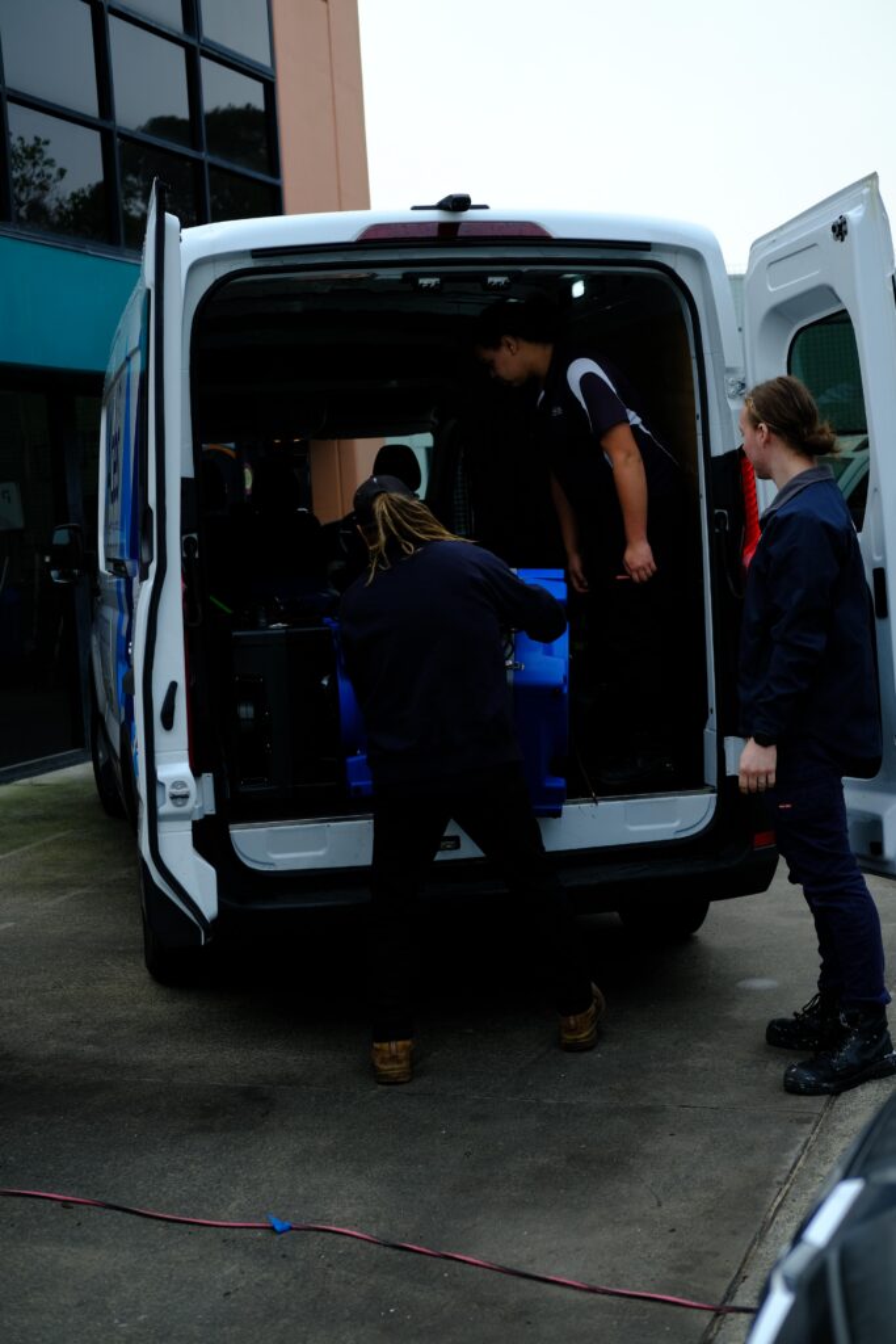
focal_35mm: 53
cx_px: 448
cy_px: 672
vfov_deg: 37.5
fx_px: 1978
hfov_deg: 25.5
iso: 160
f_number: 3.6
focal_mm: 35
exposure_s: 1/180
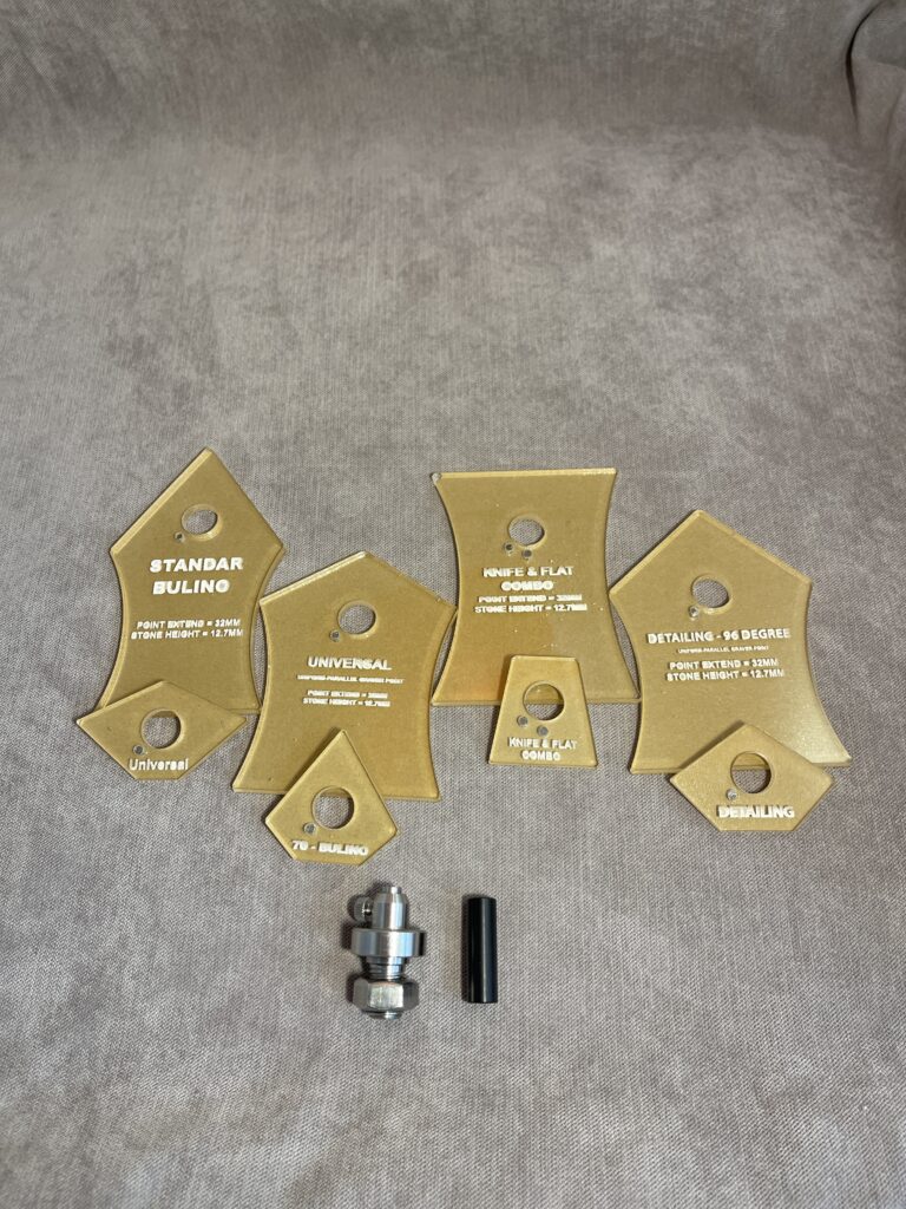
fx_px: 907
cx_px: 453
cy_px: 604
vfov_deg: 67.3
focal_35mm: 26
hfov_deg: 53.1
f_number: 1.6
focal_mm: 5.1
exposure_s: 1/100
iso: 100
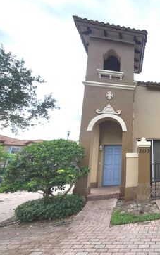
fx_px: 133
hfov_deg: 49.6
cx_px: 163
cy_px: 128
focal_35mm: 19
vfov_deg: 88.0
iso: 50
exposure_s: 1/1879
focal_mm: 1.8
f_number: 2.2
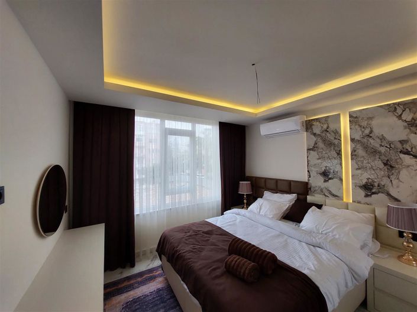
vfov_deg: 89.9
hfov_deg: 106.2
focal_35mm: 13
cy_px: 156
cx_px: 208
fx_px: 157
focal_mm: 1.74
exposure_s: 1/135
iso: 50
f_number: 2.2
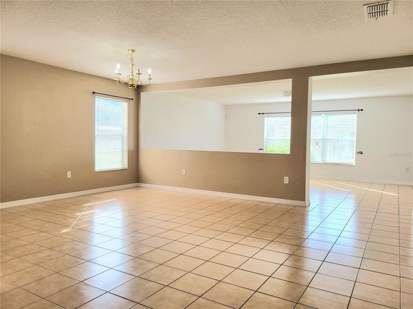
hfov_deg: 67.3
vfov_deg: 53.0
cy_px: 154
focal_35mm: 26
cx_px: 206
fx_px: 310
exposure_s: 1/200
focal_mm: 5.4
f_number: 1.8
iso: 40
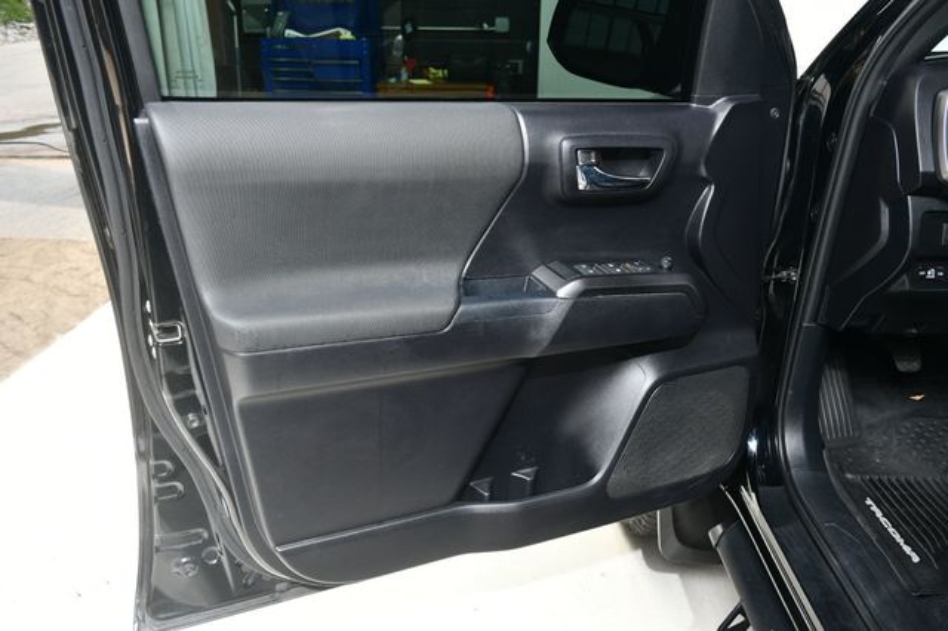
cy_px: 316
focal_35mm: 30
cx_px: 474
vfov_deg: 43.6
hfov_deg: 62.0
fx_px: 790
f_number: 5.6
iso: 100
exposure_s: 1/160
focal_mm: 20
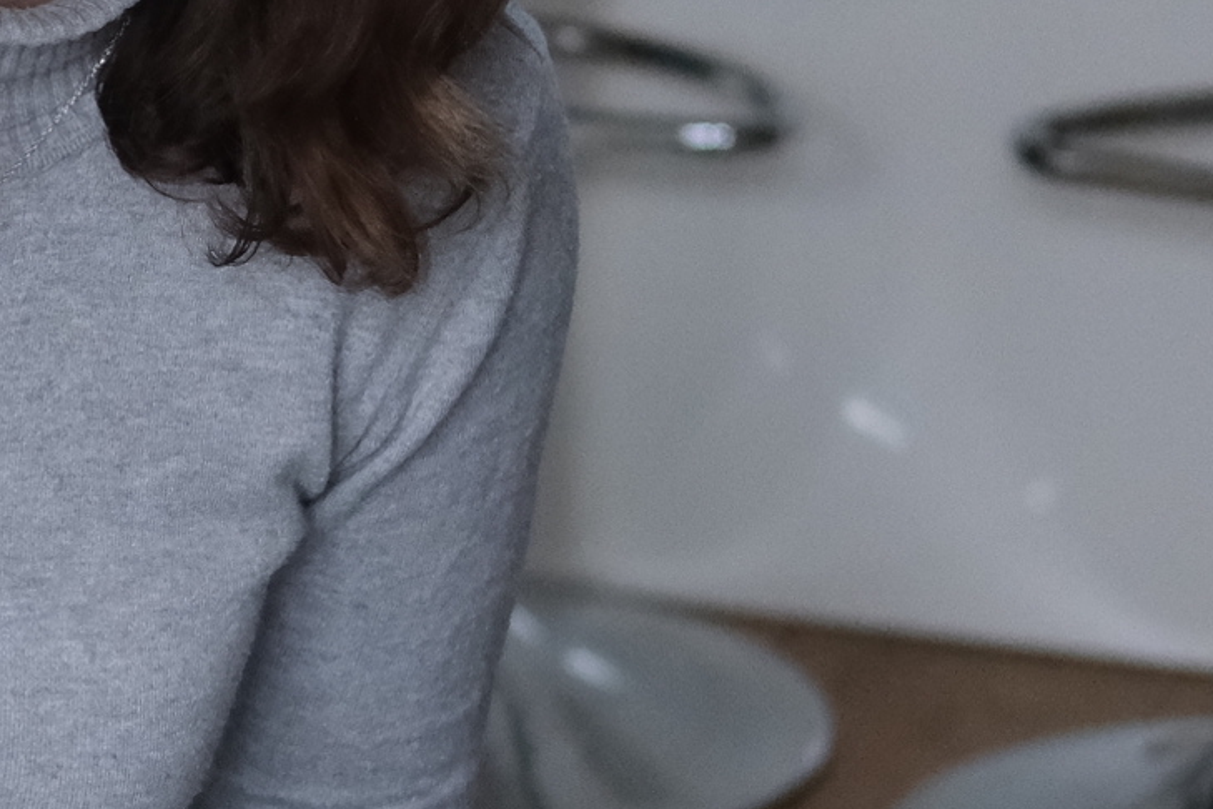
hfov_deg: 7.3
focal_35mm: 279
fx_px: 9400
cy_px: 519
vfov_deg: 4.9
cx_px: -80
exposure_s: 1/500
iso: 2000
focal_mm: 35
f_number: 2
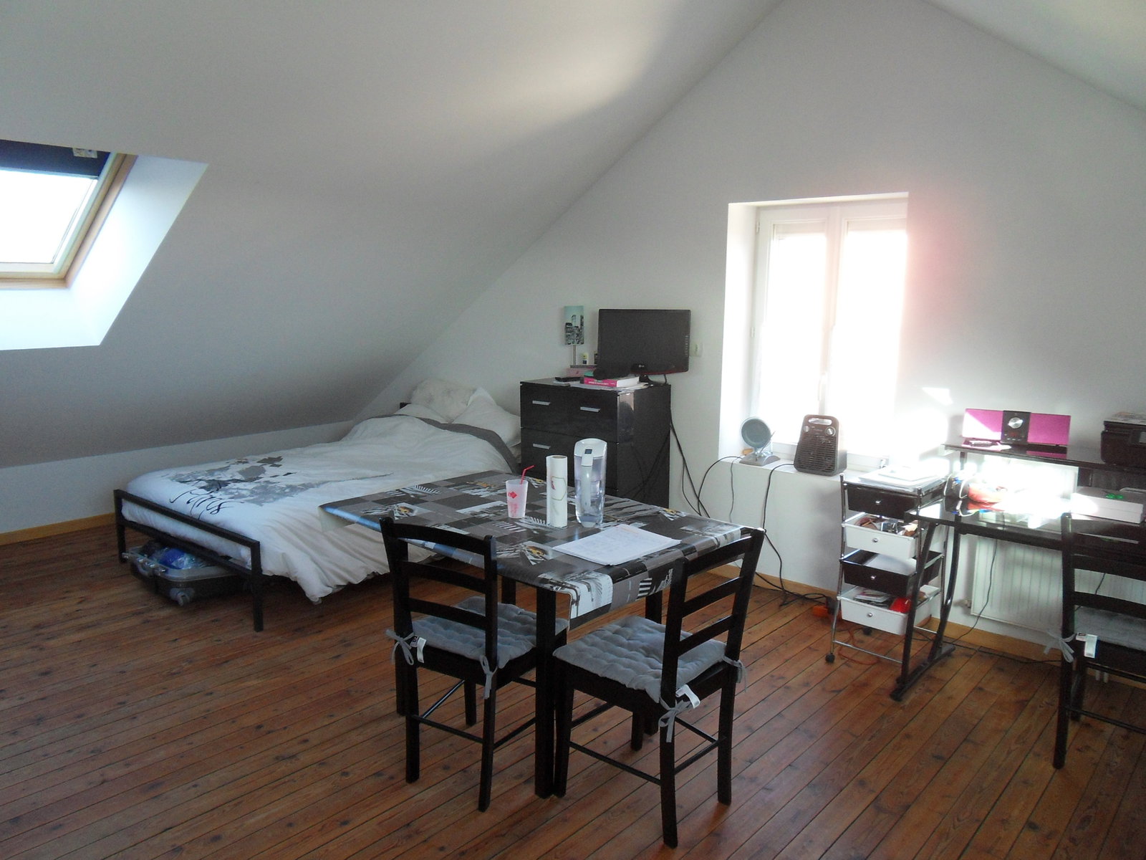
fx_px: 795
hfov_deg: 71.6
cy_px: 430
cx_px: 573
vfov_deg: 56.8
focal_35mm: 24
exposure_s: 1/30
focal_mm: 4.2
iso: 200
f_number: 3.3
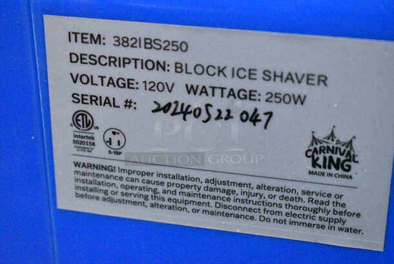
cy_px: 132
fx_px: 904
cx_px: 197
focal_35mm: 82
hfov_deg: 24.6
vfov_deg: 16.6
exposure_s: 1/100
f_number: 5.6
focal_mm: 55
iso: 16000
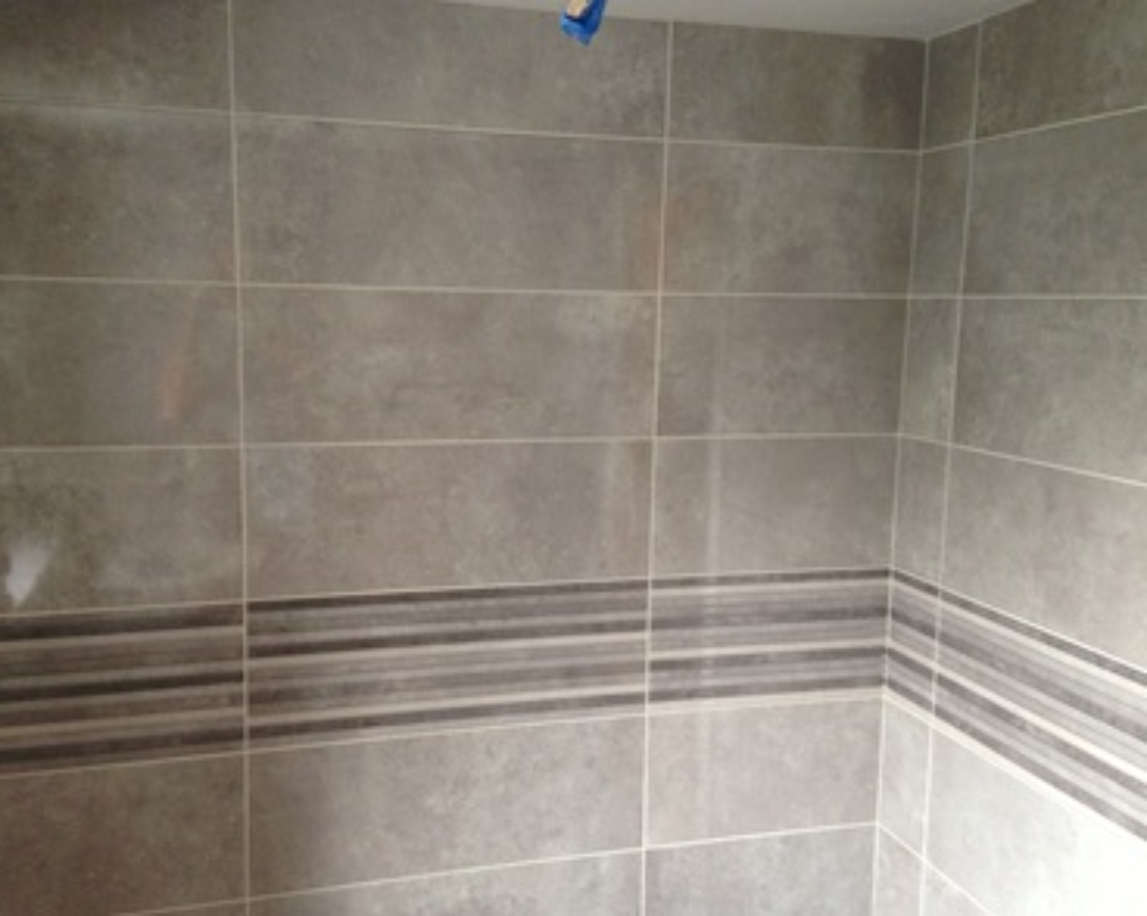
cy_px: 464
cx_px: 555
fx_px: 1188
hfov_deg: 51.5
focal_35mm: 35
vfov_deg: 42.2
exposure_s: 1/20
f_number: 2.4
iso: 160
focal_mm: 4.13
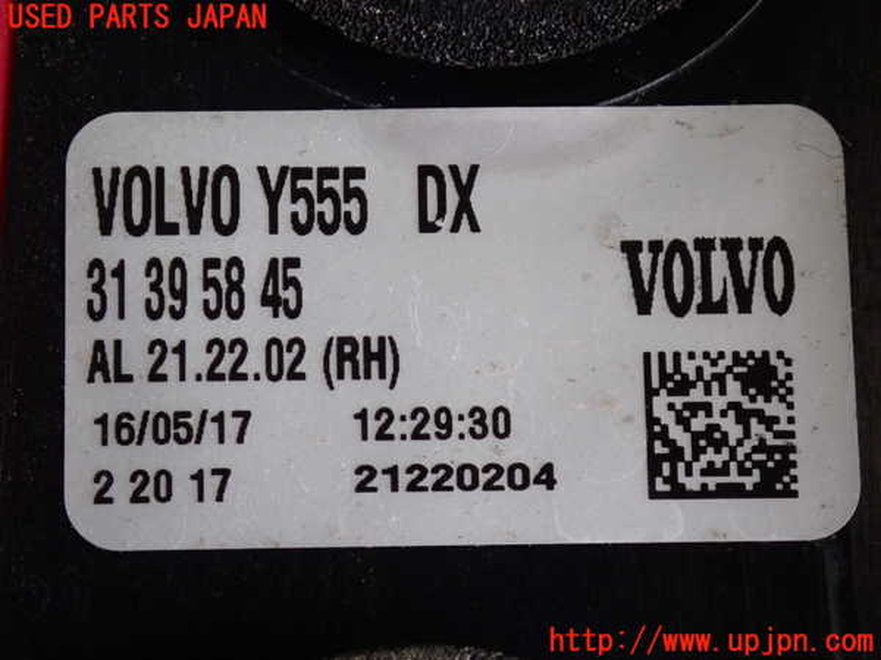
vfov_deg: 14.8
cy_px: 330
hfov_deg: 19.6
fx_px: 2545
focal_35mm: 100
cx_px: 440
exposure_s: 1/125
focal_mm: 18
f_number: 4.9
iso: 640
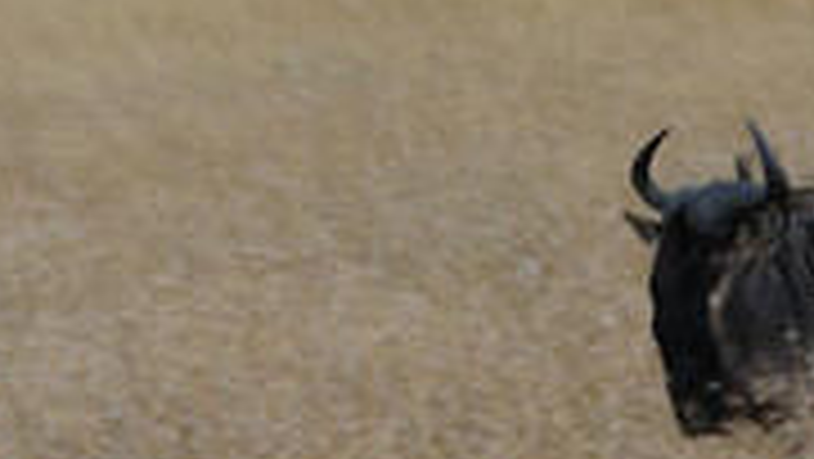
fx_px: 27640
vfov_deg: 1.0
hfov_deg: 1.7
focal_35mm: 1280
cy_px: 248
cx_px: 544
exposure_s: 1/160
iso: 100
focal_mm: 210
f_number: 5.3
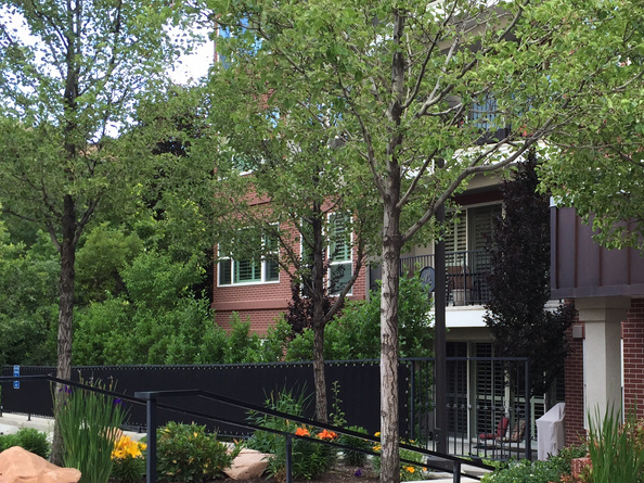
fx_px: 930
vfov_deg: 29.0
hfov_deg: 37.8
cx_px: 421
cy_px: 292
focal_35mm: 50
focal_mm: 4.15
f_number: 2.2
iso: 32
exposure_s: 1/127
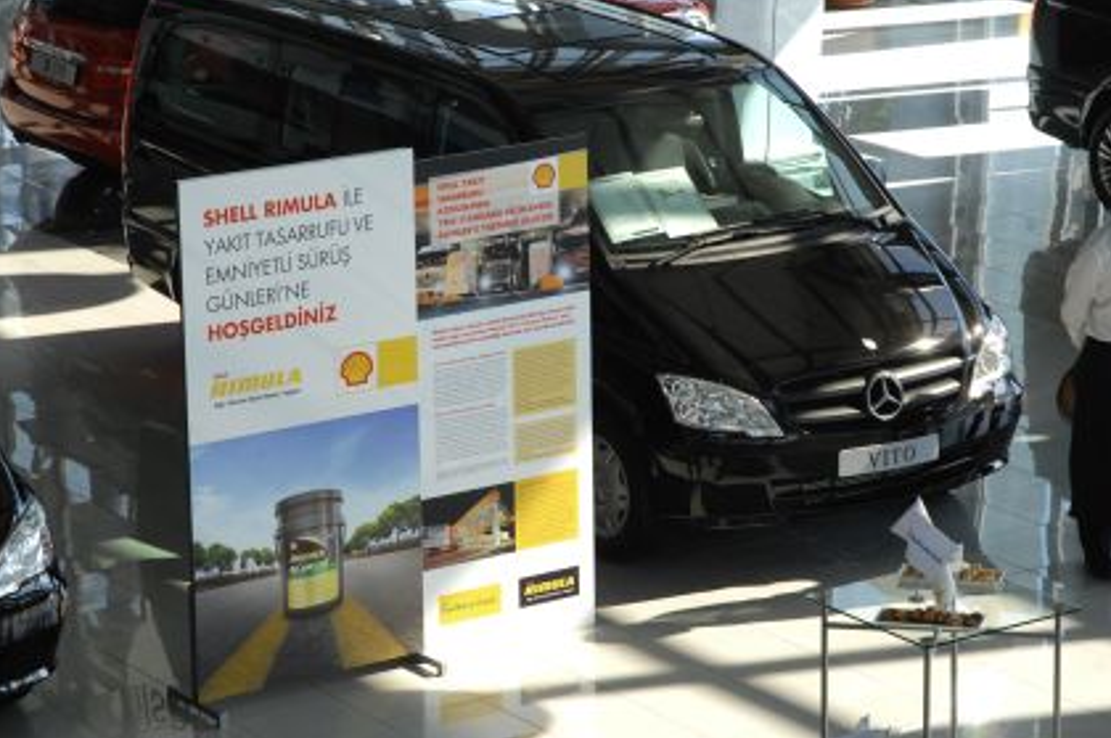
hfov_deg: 15.0
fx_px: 4209
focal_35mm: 137
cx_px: 524
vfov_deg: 10.0
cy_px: 372
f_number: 9
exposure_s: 1/80
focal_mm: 85
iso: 400
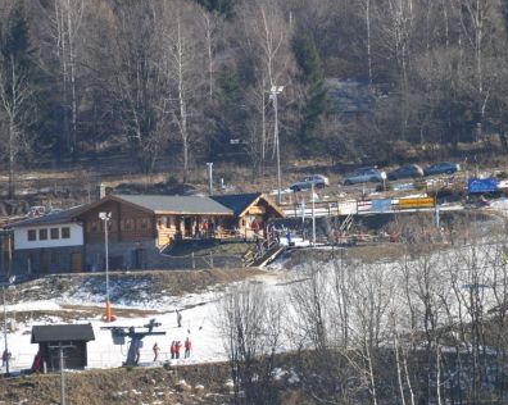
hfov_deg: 3.8
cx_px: 224
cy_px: 202
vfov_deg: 3.0
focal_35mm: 512
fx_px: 7690
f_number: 5.6
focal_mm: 300
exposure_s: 1/500
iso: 200
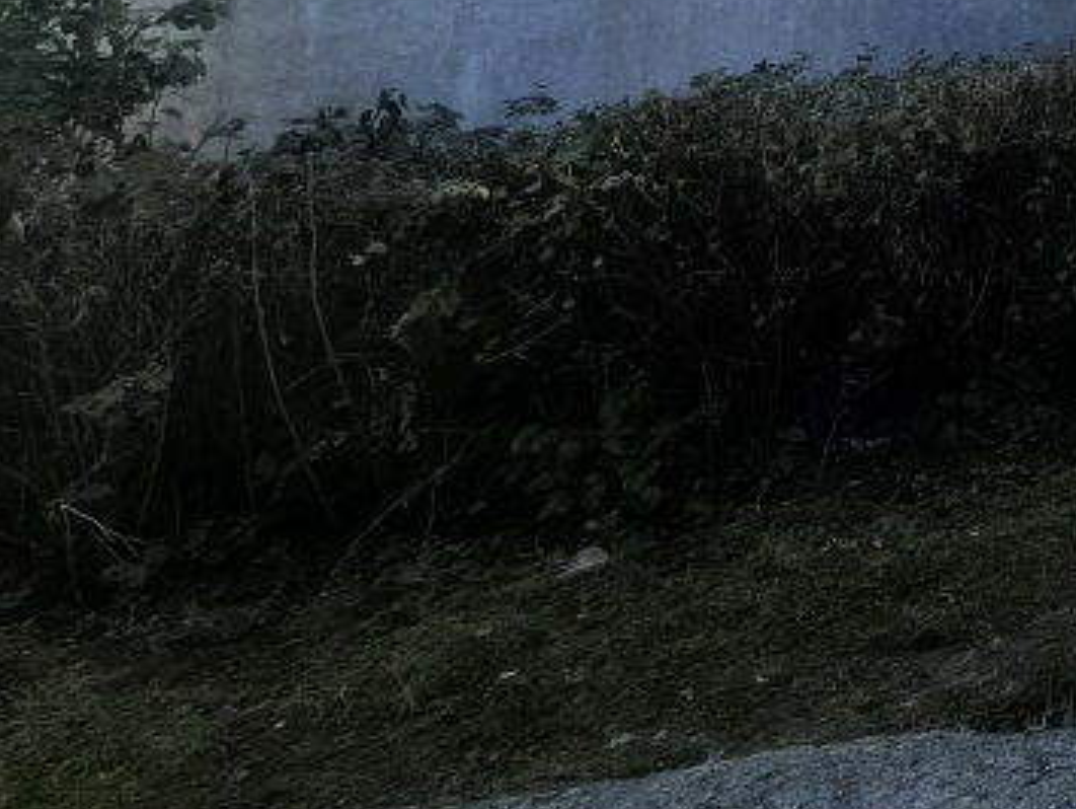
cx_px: 1657
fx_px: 1431
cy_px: -297
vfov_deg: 26.0
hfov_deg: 27.1
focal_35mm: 46
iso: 50
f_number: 2.2
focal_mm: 1.76
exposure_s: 1/801
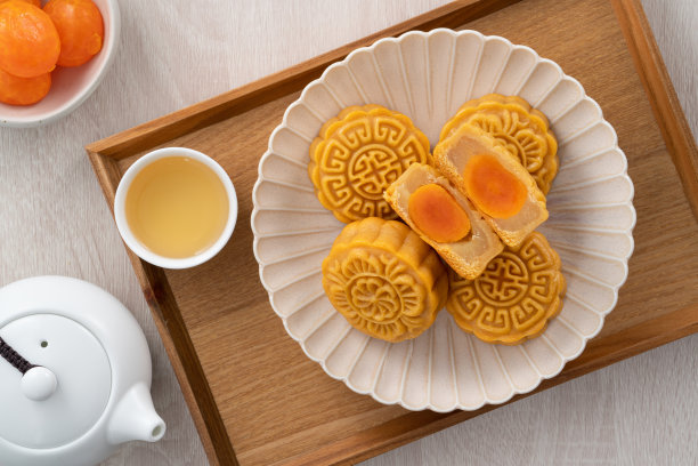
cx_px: 349
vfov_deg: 11.1
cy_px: 233
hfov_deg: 16.7
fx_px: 2385
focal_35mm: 123
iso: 100
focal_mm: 123
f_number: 14
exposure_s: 1/125
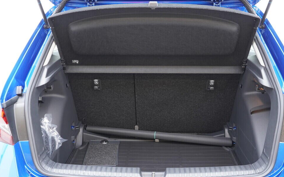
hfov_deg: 50.4
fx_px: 302
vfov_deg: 32.8
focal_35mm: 39
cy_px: 92
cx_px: 148
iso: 800
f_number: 2.8
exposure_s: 1/40
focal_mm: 24
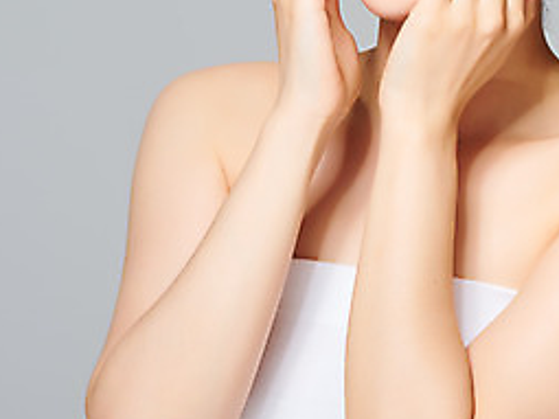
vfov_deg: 6.2
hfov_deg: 8.3
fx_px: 3825
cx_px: 483
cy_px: -7
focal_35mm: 237
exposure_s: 1/125
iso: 64
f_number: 16
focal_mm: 105
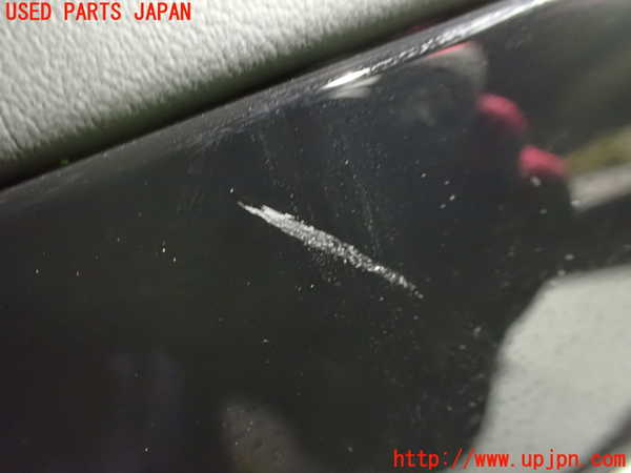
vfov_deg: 46.8
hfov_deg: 60.0
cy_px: 236
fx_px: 547
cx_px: 316
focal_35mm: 30
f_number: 2.3
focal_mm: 5.4
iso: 1600
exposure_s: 1/20
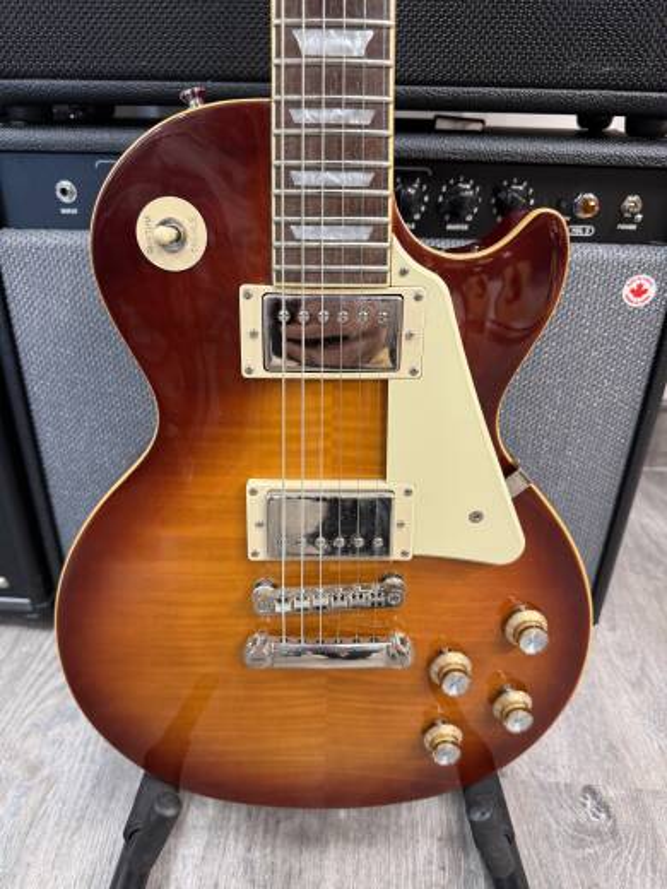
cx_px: 334
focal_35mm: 24
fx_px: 617
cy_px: 444
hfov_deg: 56.8
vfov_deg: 71.6
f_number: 1.78
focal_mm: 6.76
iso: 160
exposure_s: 1/60
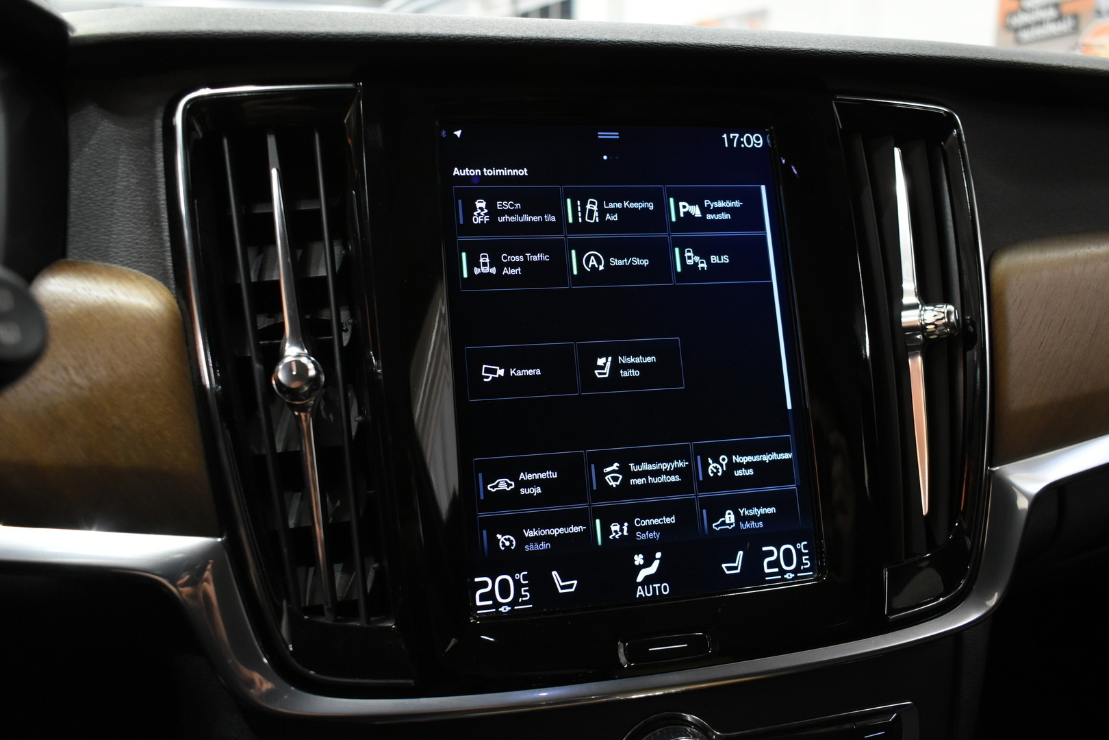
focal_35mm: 30
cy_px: 370
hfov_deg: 61.9
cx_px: 554
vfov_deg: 43.6
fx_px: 924
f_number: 3.8
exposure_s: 1/30
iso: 1600
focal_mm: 20
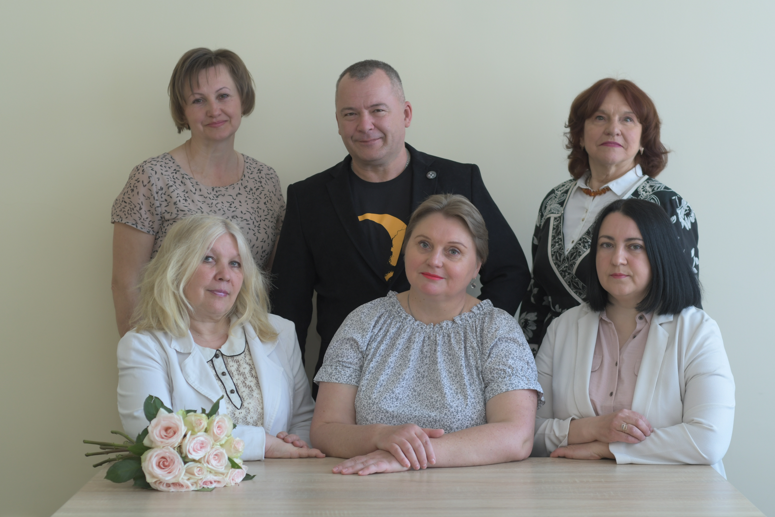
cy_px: 258
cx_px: 388
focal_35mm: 75
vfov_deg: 18.2
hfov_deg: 27.0
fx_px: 1614
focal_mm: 50
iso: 320
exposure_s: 1/100
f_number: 2.8
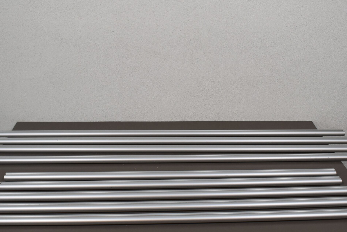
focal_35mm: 43
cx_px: 172
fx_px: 411
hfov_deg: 45.7
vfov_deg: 31.3
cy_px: 142
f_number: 5.6
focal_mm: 21
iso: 360
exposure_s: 1/125
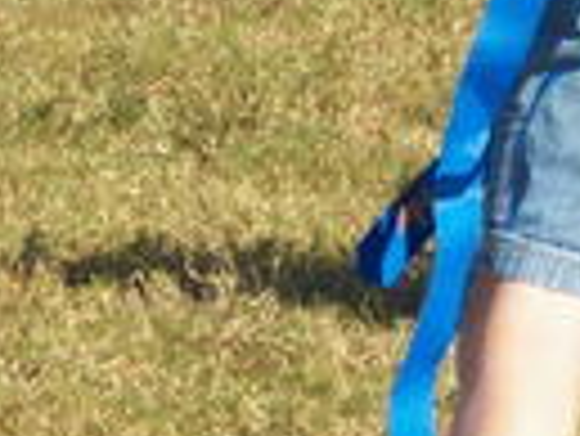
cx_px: 598
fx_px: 10465
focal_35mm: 624
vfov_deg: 2.4
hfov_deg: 3.2
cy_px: -324
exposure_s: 1/1250
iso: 125
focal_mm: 22.6
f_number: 4
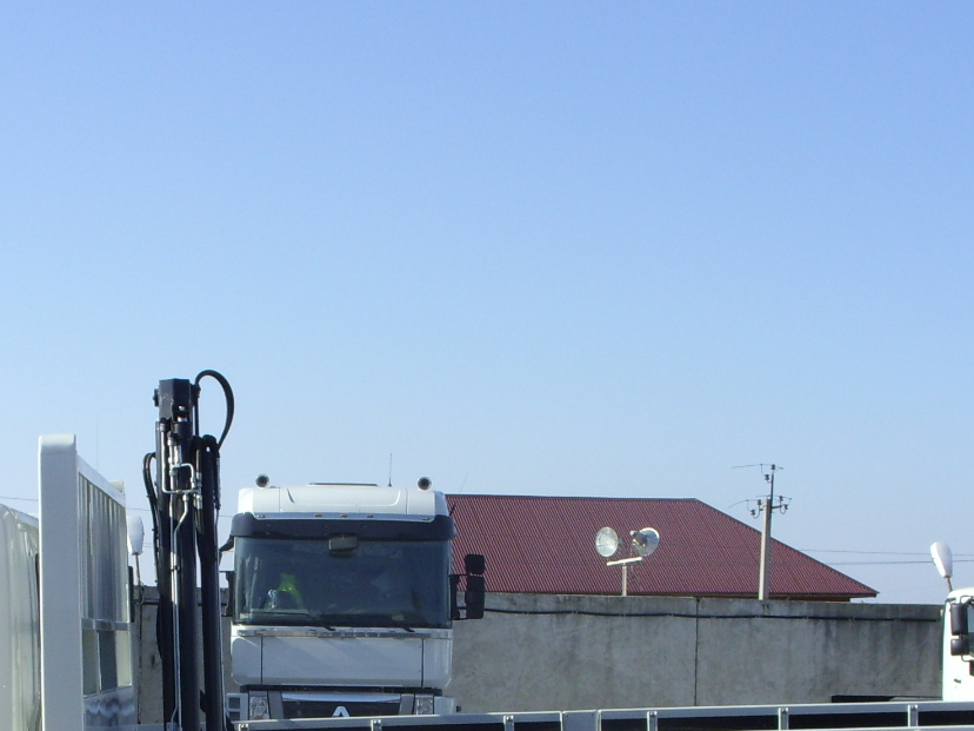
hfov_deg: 20.8
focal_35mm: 94
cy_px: 758
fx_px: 2645
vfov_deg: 15.4
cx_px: 307
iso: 50
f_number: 4.9
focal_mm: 6.3
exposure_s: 1/438
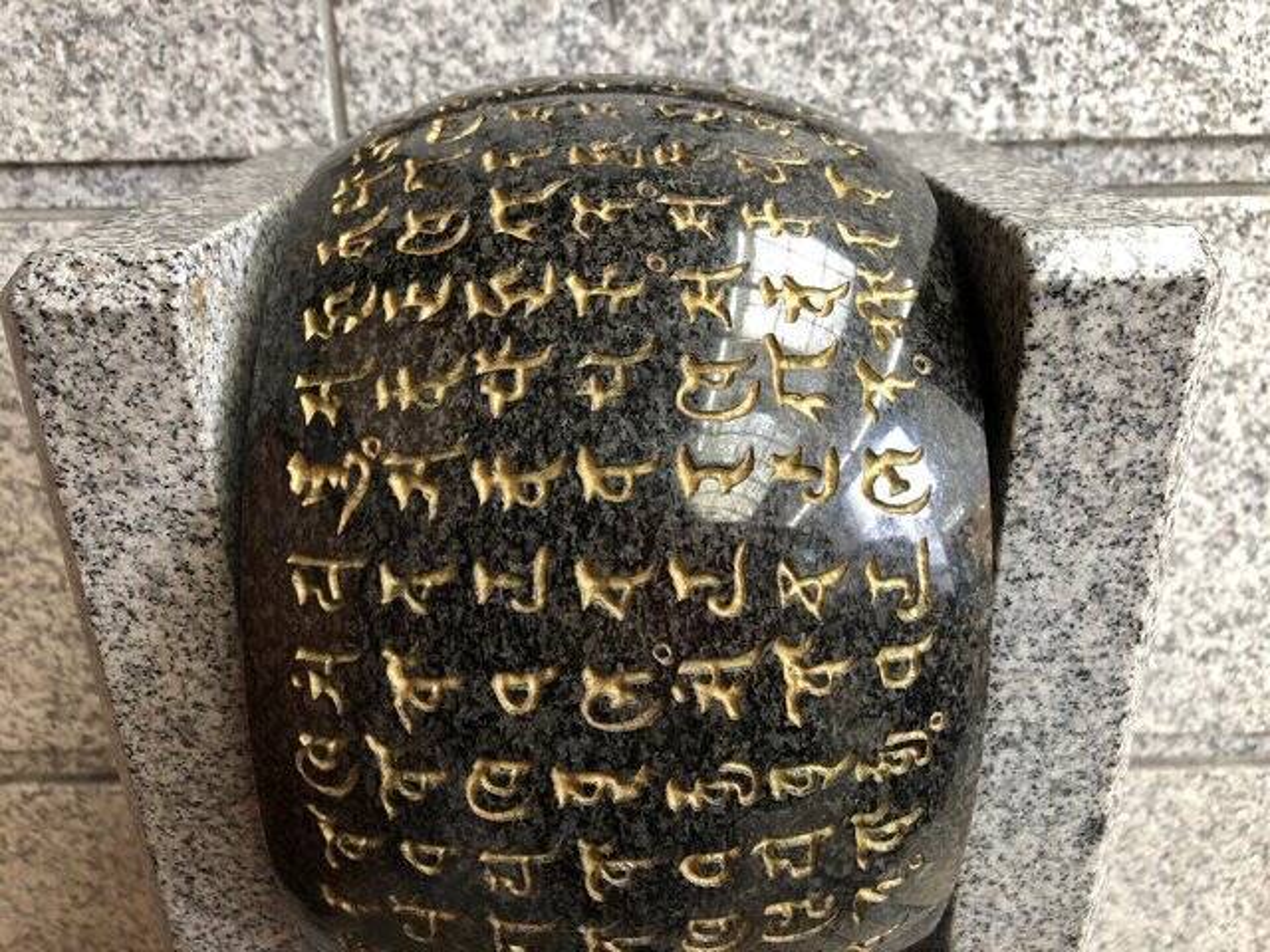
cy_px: 476
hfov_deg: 63.4
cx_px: 635
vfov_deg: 49.7
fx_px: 1027
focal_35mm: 28
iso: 40
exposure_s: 1/17
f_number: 1.8
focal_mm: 3.99
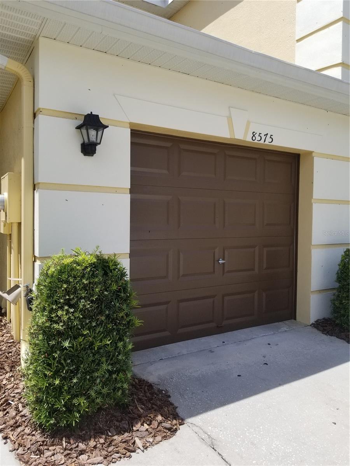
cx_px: 175
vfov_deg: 67.3
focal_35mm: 26
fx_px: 351
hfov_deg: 53.1
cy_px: 233
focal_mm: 4.25
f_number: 1.7
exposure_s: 1/2360
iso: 50
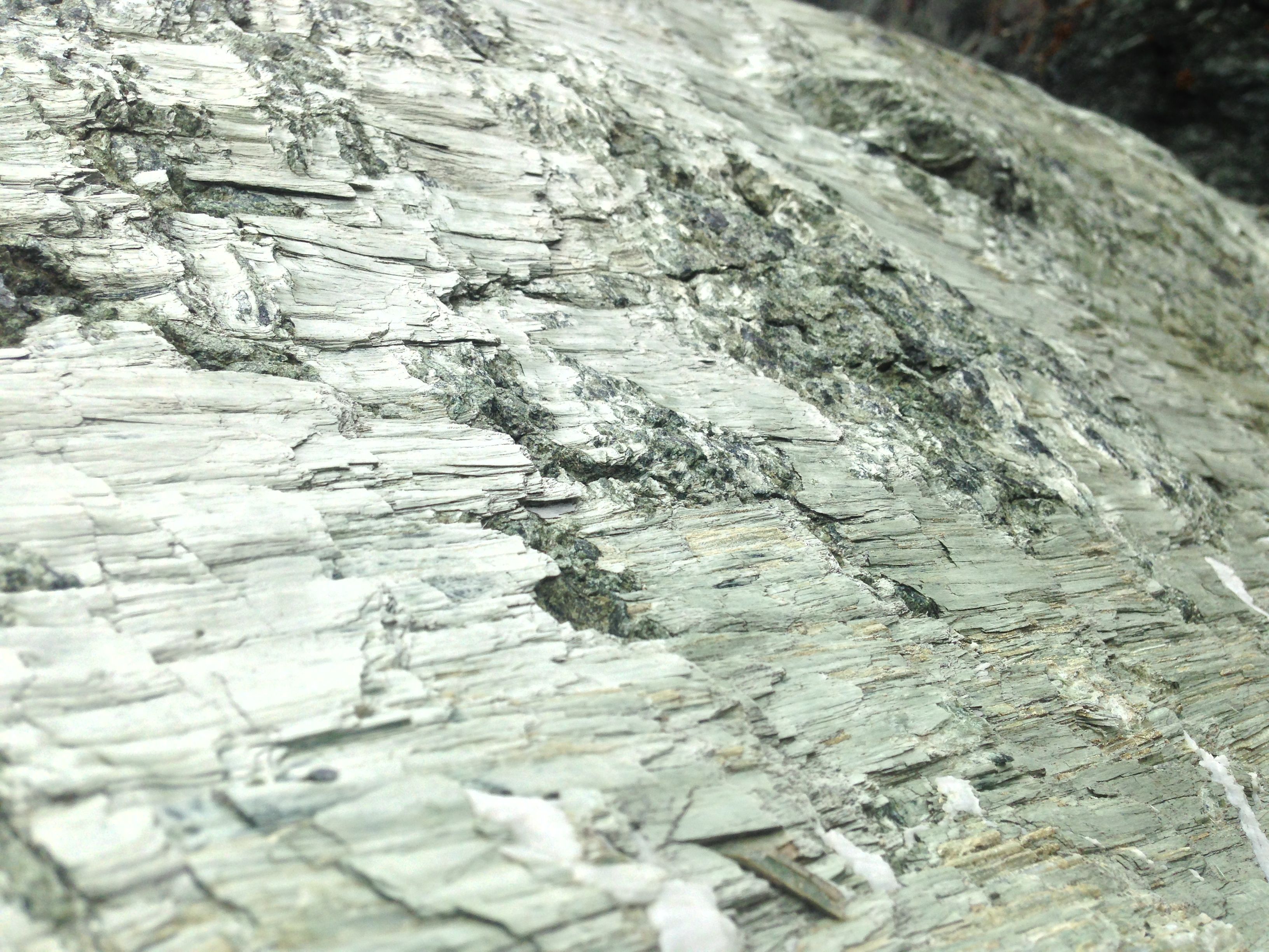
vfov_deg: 42.9
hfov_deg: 55.4
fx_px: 1210
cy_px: 476
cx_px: 634
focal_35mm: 33
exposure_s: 1/2169
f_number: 2.4
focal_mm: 4.13
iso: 50
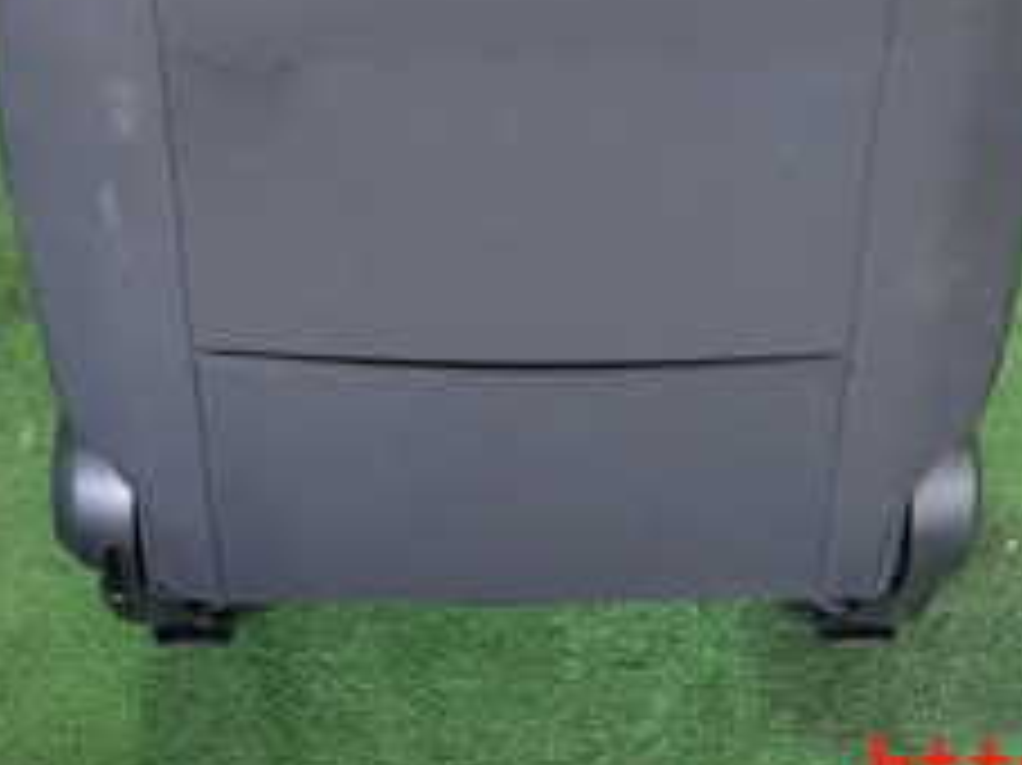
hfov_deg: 29.4
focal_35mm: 66
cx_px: 536
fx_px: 1948
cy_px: -176
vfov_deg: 20.6
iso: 320
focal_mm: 4.5
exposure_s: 1/30
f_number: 2
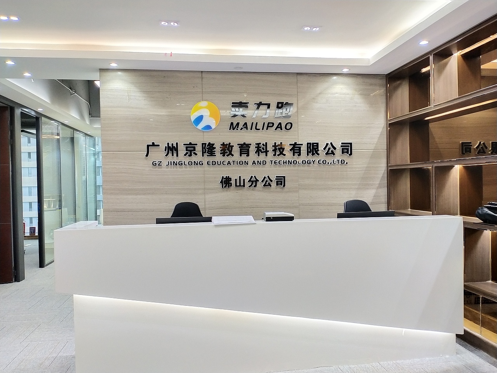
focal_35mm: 30
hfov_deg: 60.0
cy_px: 186
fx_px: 431
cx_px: 248
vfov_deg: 46.8
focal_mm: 3.95
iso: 375
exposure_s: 1/100
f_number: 1.8
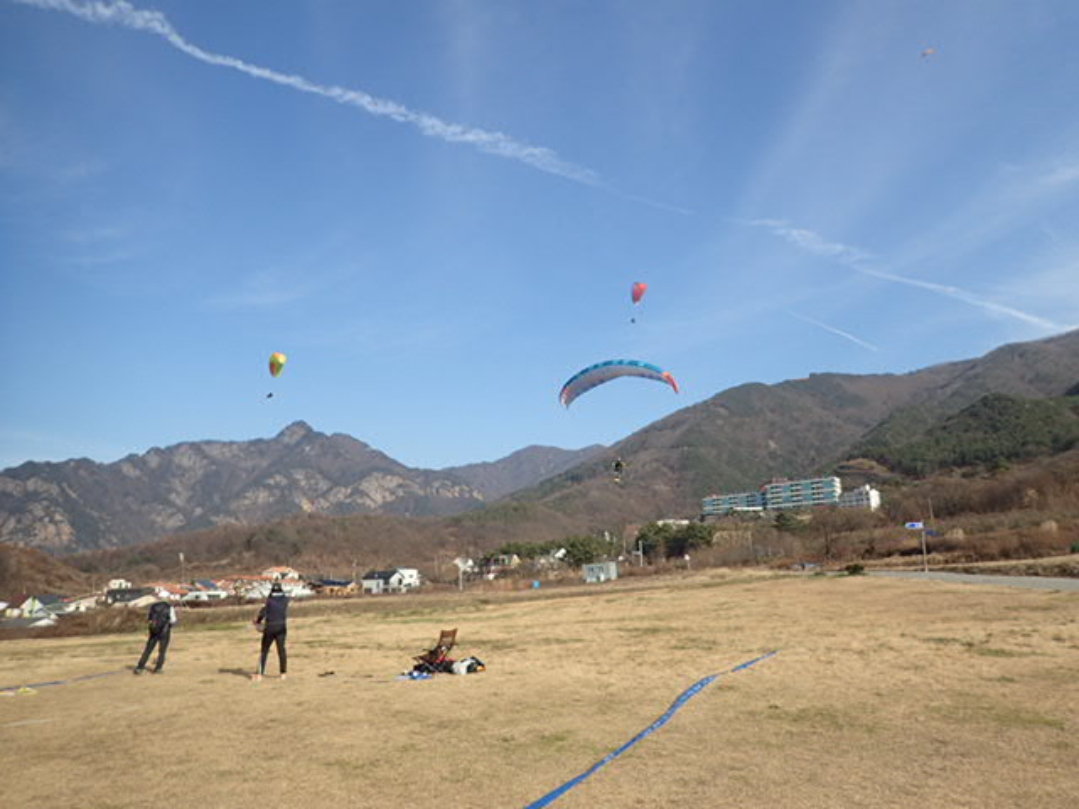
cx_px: 540
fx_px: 779
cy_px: 404
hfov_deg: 69.4
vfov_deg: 54.9
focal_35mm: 25
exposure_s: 1/2000
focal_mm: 4.5
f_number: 2
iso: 100
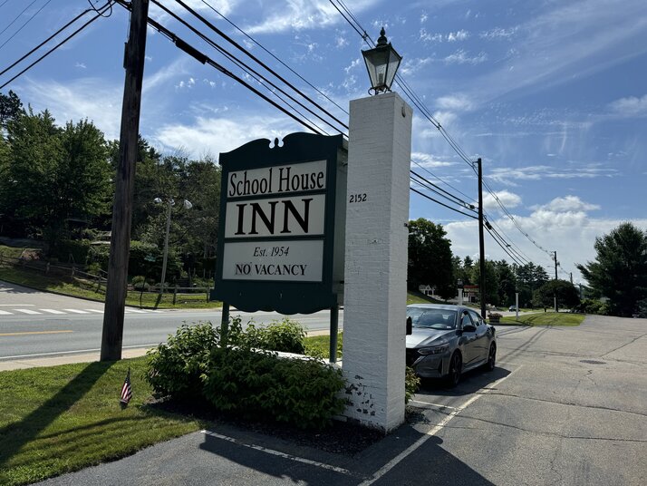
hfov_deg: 71.6
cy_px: 243
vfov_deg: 56.8
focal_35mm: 24
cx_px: 324
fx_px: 449
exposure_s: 1/9009
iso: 80
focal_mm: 6.76
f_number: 1.78
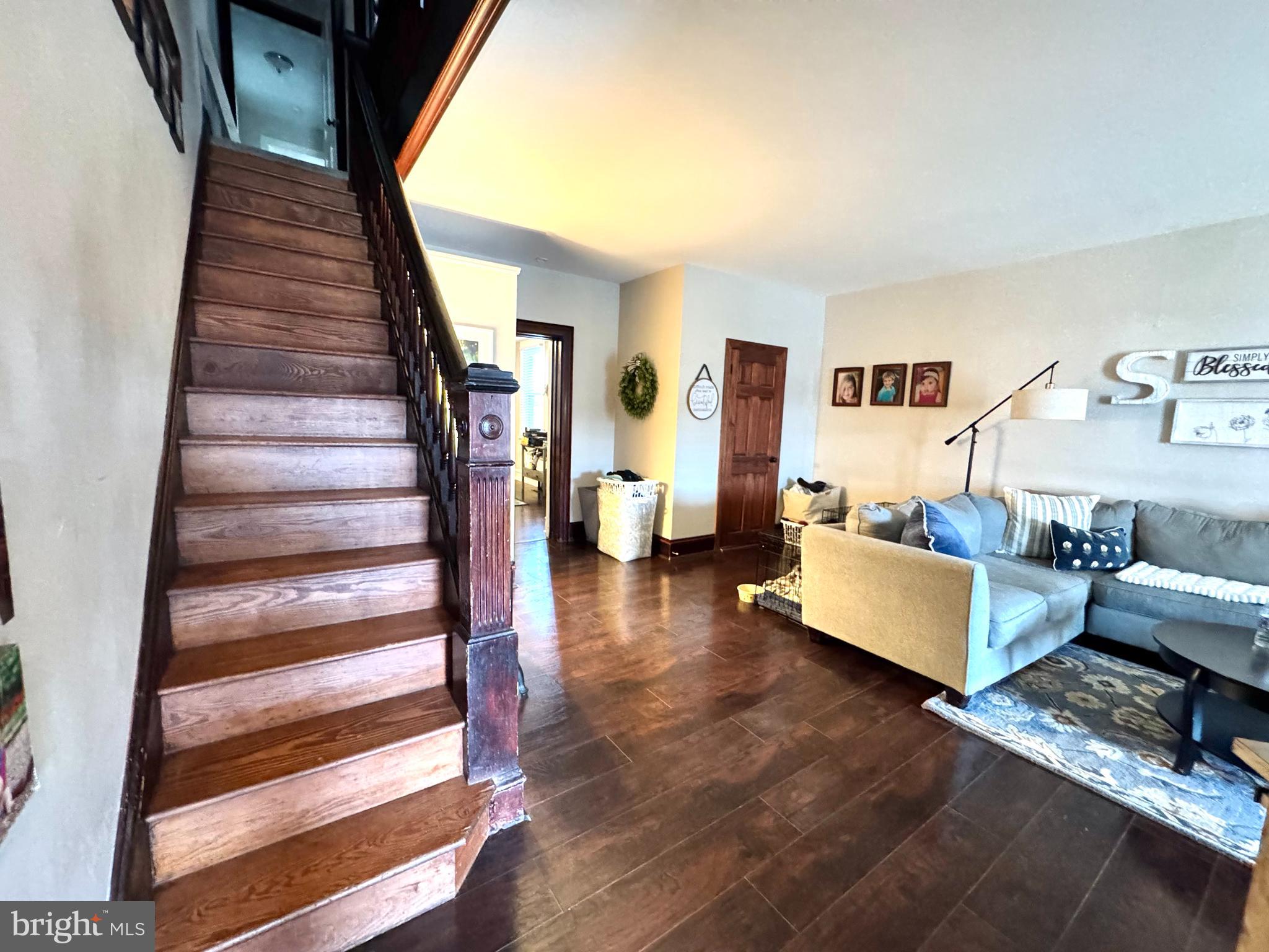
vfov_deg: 85.7
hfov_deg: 102.1
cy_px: 476
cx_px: 634
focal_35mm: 14
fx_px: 513
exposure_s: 1/60
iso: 1000
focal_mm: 2.22
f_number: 2.2
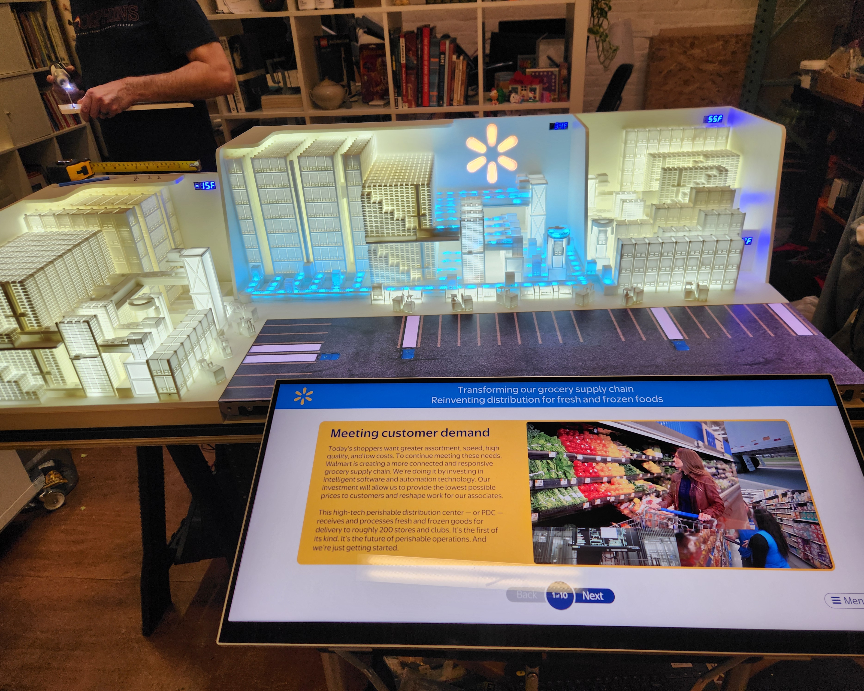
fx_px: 614
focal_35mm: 24
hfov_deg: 70.3
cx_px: 440
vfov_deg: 58.8
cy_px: 345
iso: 32
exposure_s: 1/120
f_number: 1.8
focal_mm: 5.4
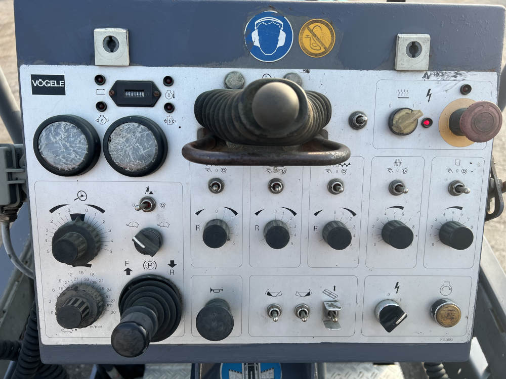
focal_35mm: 26
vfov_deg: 53.1
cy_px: 190
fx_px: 380
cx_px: 253
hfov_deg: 67.3
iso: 50
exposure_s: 1/873
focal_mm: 5.7
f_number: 1.5
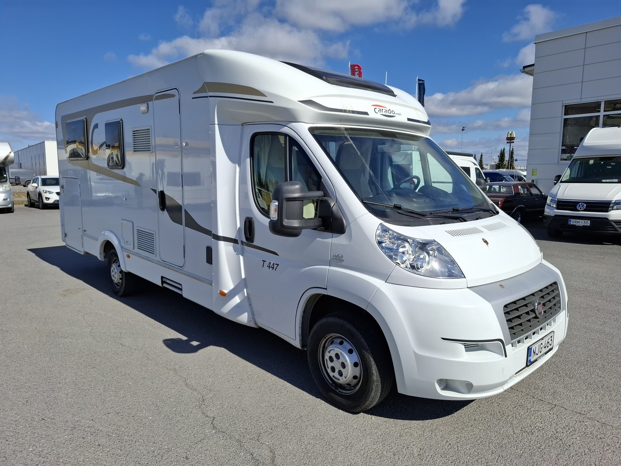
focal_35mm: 23
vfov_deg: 58.9
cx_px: 310
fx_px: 413
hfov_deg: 73.9
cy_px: 233
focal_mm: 5.54
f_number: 1.8
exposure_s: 1/3521
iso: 50
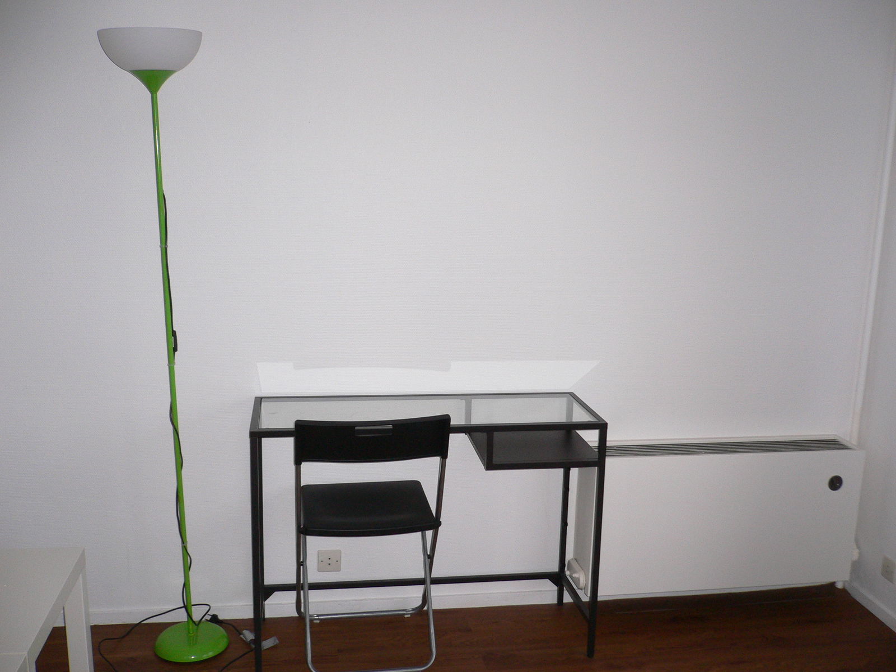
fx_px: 906
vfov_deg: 40.7
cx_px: 448
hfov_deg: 52.6
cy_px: 336
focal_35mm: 35
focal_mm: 5.8
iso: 150
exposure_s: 1/60
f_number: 2.8
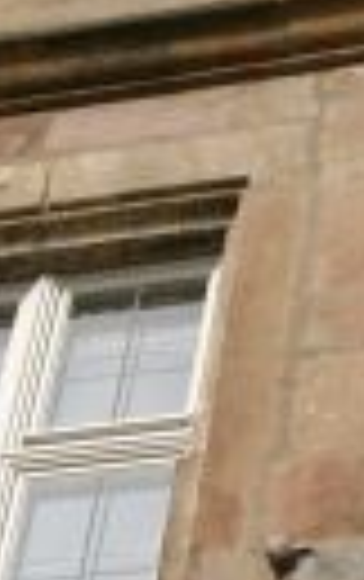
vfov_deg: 12.5
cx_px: 252
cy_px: 360
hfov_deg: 7.9
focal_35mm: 167
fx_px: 2642
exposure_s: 1/756
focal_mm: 7.13
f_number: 5.6
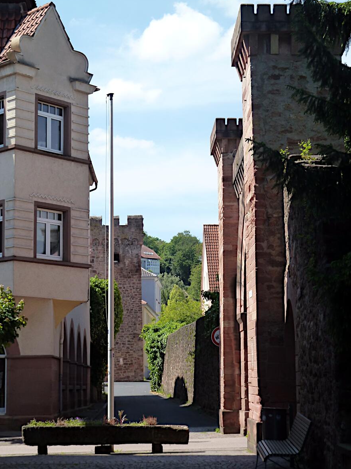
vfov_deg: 26.3
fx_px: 1000
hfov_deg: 19.9
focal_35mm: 74
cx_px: 180
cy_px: 235
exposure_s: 1/320
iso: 125
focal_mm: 11.9
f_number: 4.1
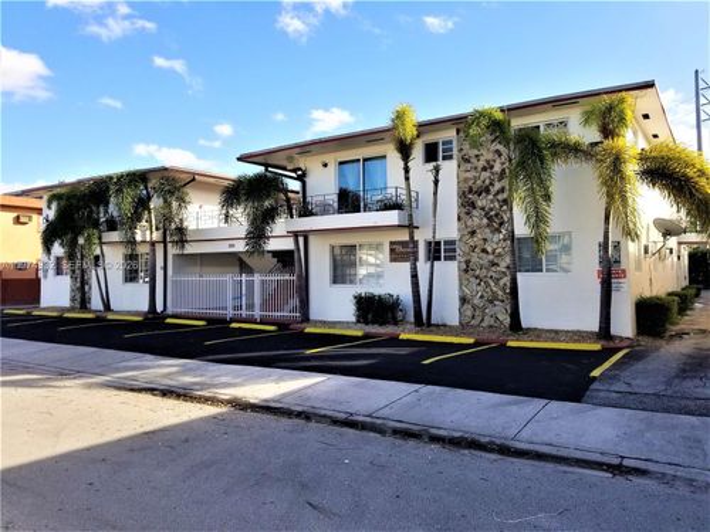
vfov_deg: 53.1
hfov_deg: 67.3
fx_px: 533
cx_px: 355
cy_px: 266
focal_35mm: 26
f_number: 1.7
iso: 50
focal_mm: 4.25
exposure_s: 1/1340
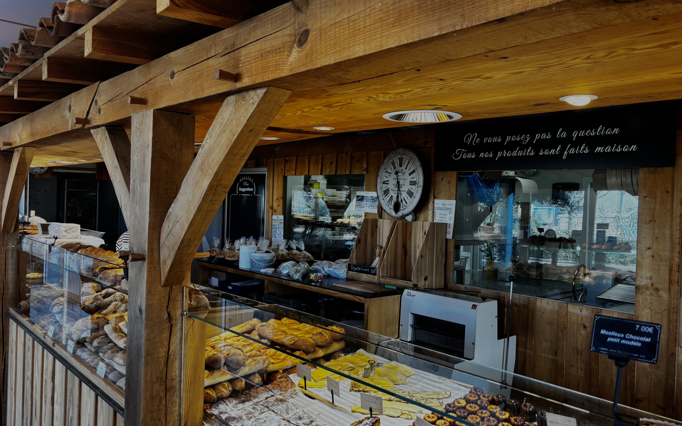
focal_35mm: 28
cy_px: 213
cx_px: 344
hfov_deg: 66.5
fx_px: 520
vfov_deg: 44.5
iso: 80
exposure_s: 1/100
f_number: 1.6
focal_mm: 5.96
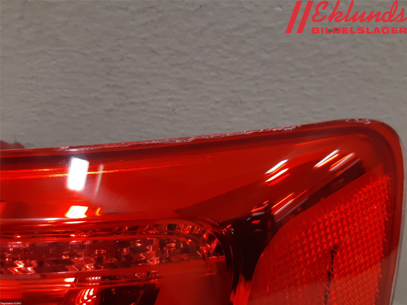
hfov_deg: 67.3
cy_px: 152
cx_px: 204
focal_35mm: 26
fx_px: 306
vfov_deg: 53.1
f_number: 1.7
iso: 100
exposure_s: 1/50
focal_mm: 3.93
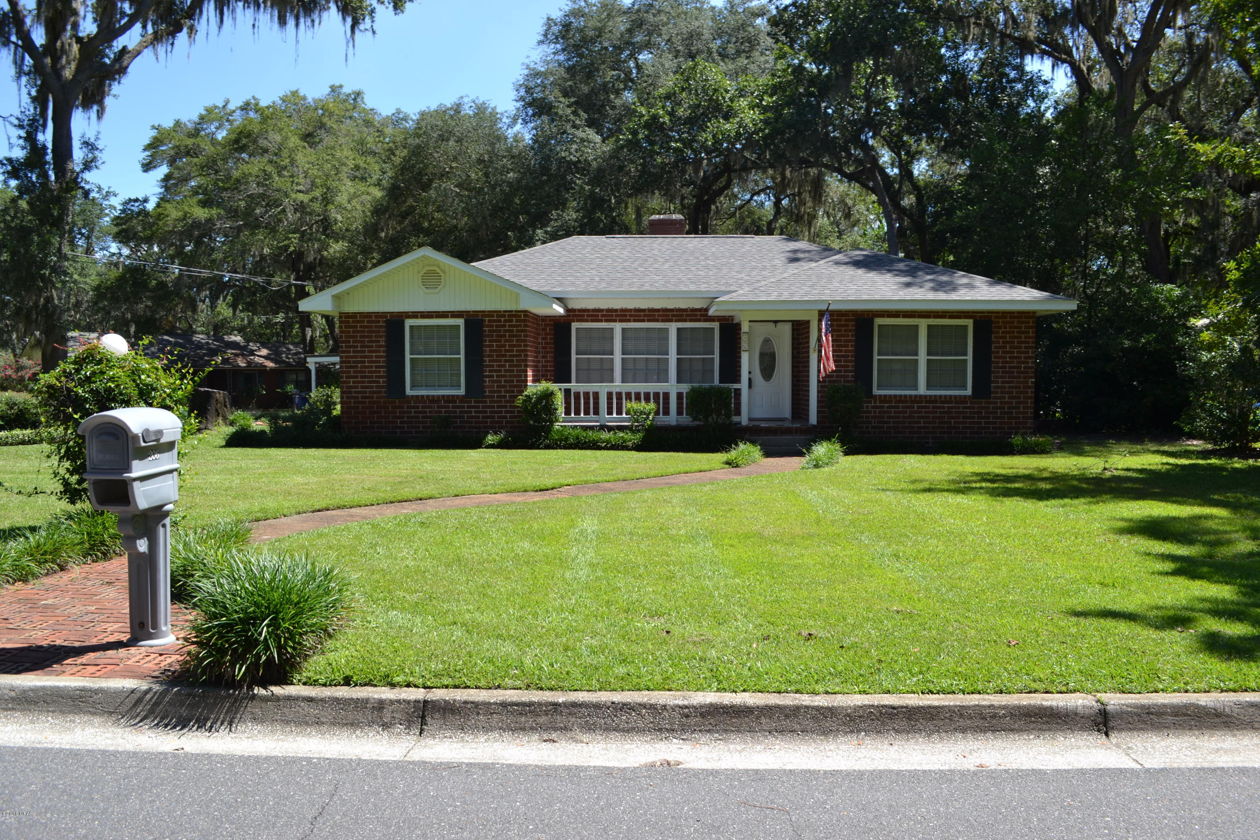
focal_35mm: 27
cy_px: 420
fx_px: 945
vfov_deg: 47.9
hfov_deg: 67.4
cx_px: 630
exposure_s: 1/160
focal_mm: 18
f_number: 6.3
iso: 100
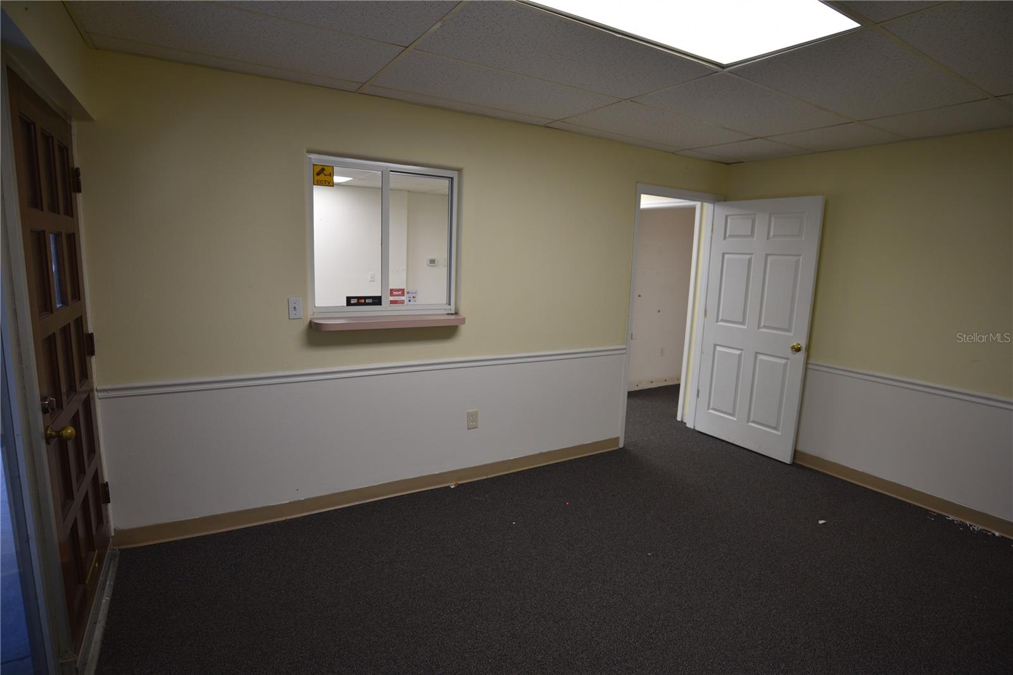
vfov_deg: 67.4
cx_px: 506
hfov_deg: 90.0
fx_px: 507
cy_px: 338
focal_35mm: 18
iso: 400
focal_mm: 18
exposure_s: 1/60
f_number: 4
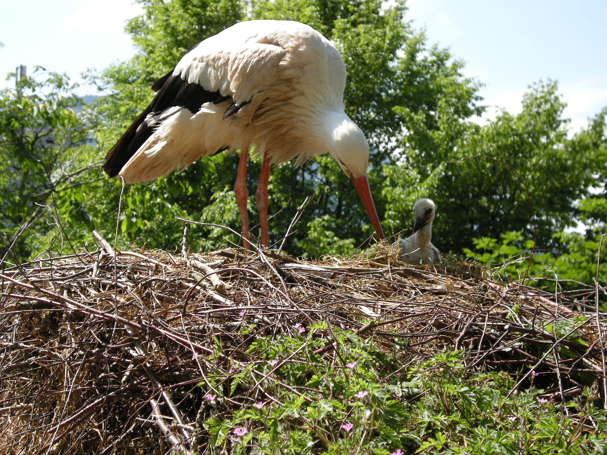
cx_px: 304
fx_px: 1122
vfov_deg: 22.9
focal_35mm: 64
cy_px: 228
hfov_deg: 30.3
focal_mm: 13.7
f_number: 3.8
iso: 64
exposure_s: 1/270
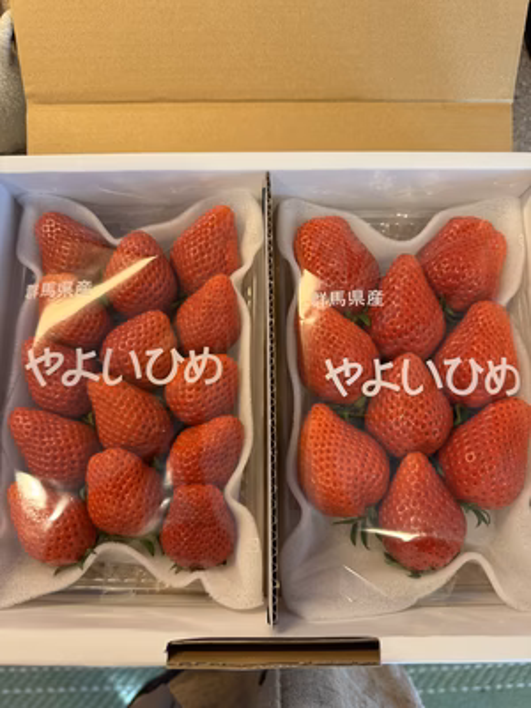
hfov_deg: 56.8
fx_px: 491
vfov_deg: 71.6
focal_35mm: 24
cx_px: 266
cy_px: 354
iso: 125
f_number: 1.78
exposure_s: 1/50
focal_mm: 6.86
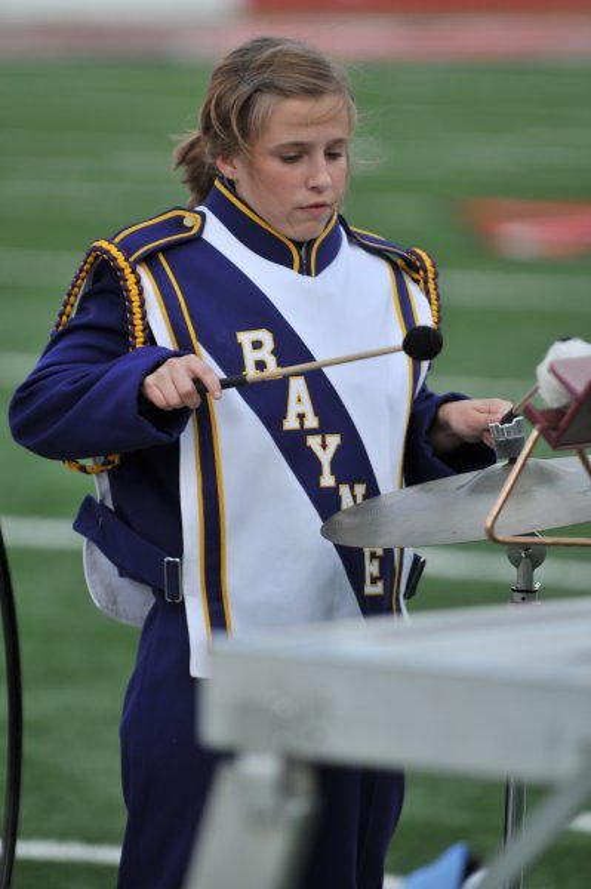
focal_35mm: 300
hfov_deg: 4.6
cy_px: 444
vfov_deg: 6.9
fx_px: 7400
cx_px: 296
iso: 200
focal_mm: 200
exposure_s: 1/1000
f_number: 2.8
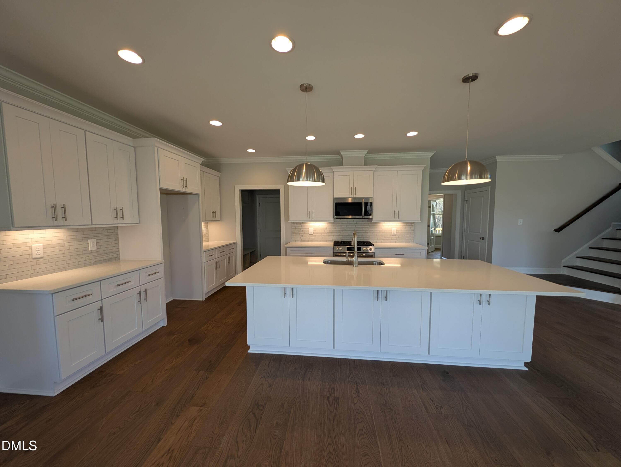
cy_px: 234
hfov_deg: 110.5
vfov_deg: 94.6
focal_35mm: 12
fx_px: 216
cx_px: 310
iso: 60
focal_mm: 2.23
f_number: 1.95
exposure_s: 1/120
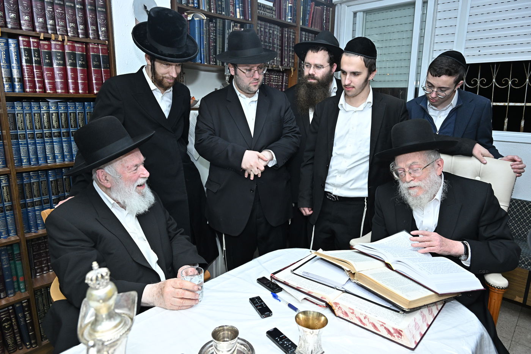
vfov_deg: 53.1
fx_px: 354
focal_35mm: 24
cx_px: 266
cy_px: 177
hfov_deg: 73.8
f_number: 5.6
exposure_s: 1/200
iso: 1600
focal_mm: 24
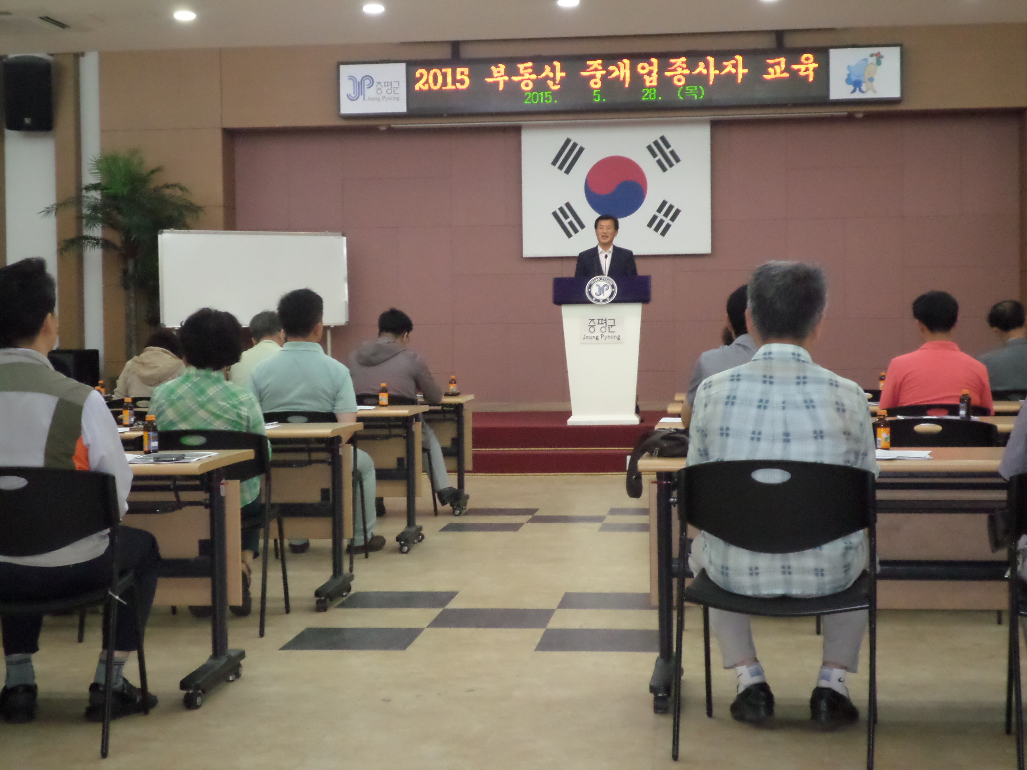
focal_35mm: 54
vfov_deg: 27.0
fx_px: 1602
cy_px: 385
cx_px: 514
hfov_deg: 35.5
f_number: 3.6
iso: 640
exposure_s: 1/45
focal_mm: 9.7
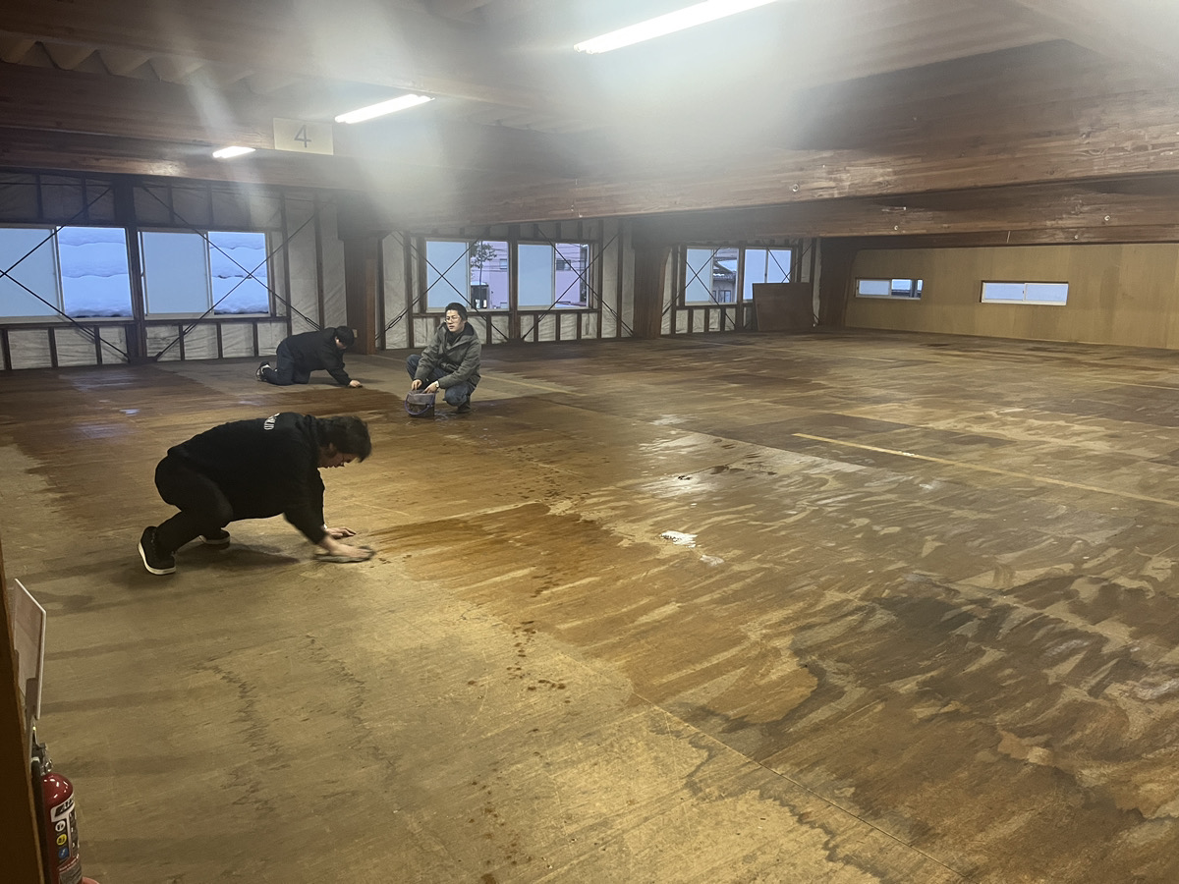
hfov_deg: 67.3
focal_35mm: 26
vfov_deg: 53.1
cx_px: 590
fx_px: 886
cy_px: 442
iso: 400
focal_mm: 5.1
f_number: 1.6
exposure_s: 1/60
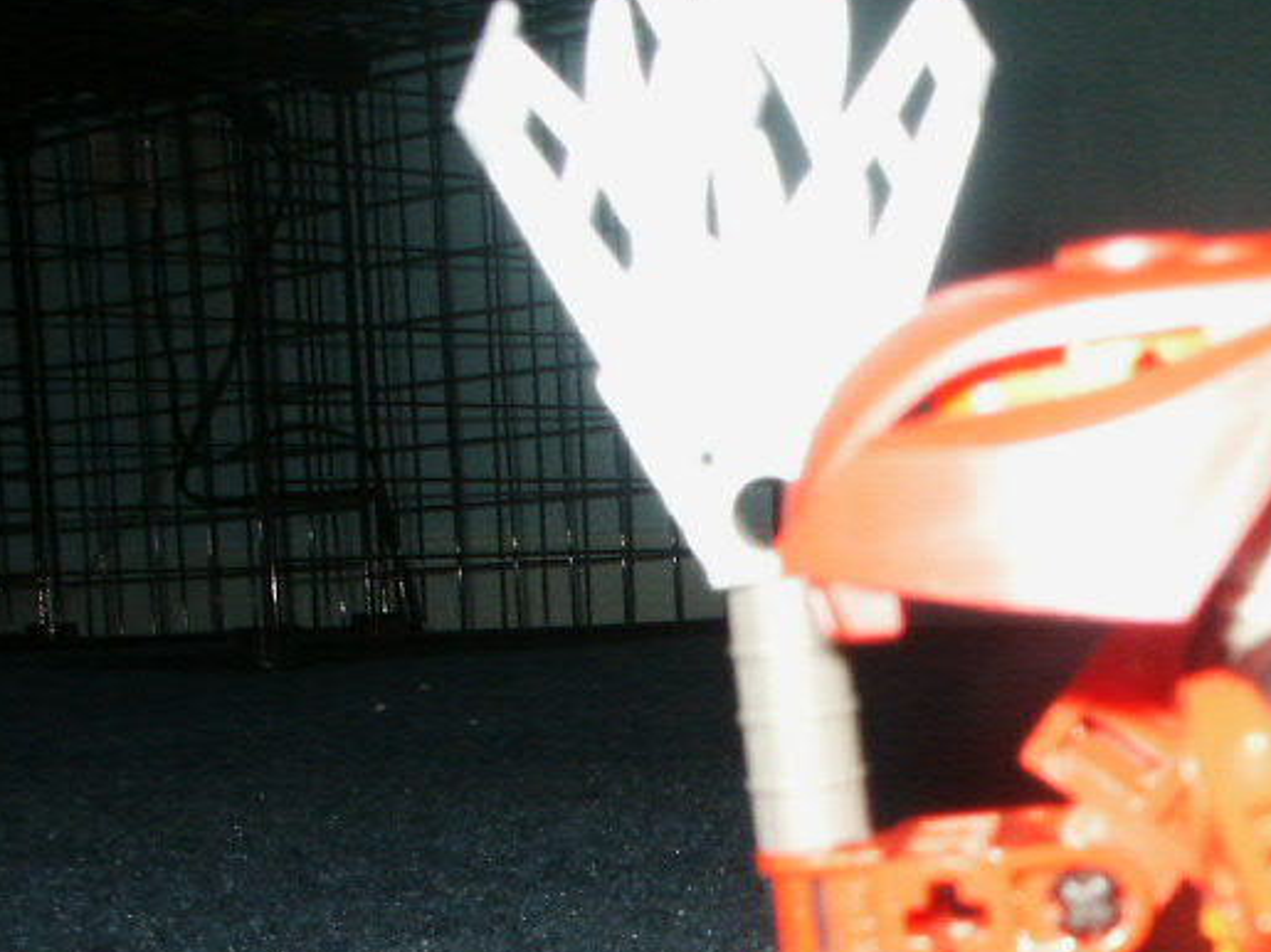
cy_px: 1028
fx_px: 3194
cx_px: 1175
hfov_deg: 21.9
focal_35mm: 87
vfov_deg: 16.5
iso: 200
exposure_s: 1/45
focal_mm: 7.18
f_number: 6.7
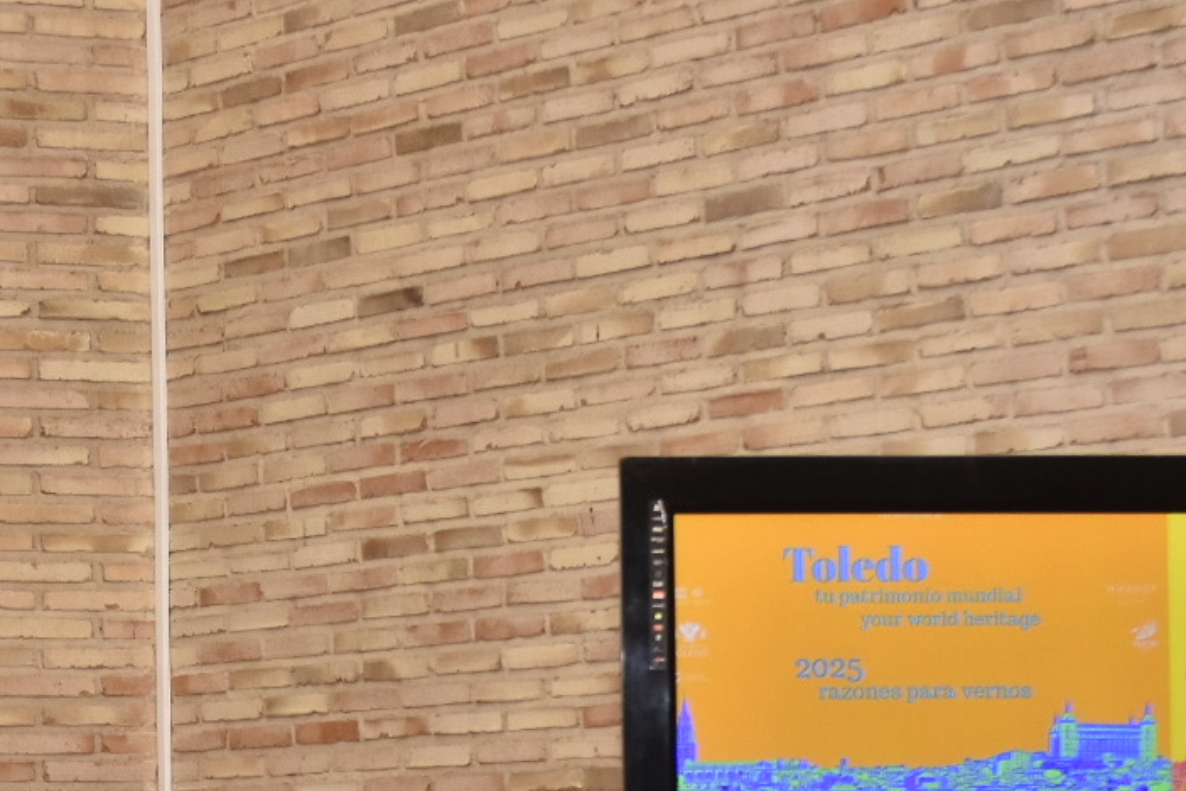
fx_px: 6265
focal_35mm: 190
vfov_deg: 7.2
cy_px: 804
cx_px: 393
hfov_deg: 10.8
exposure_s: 1/100
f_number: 5.6
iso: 800
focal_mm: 55
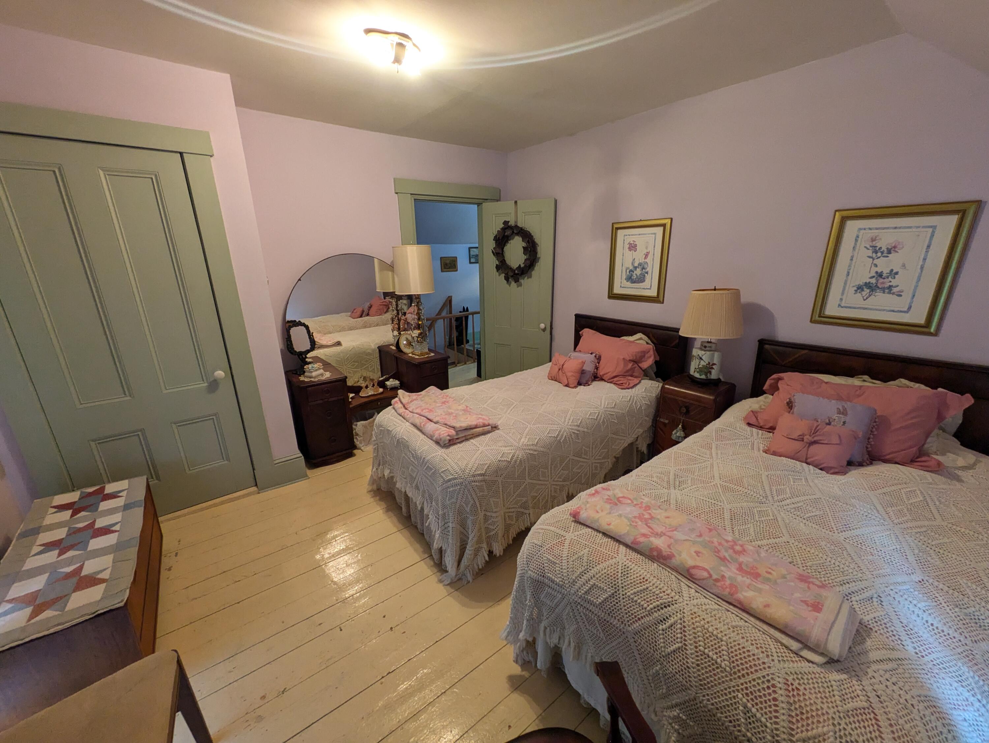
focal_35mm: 14
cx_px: 494
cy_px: 372
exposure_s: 1/60
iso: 318
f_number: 2.2
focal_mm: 1.83
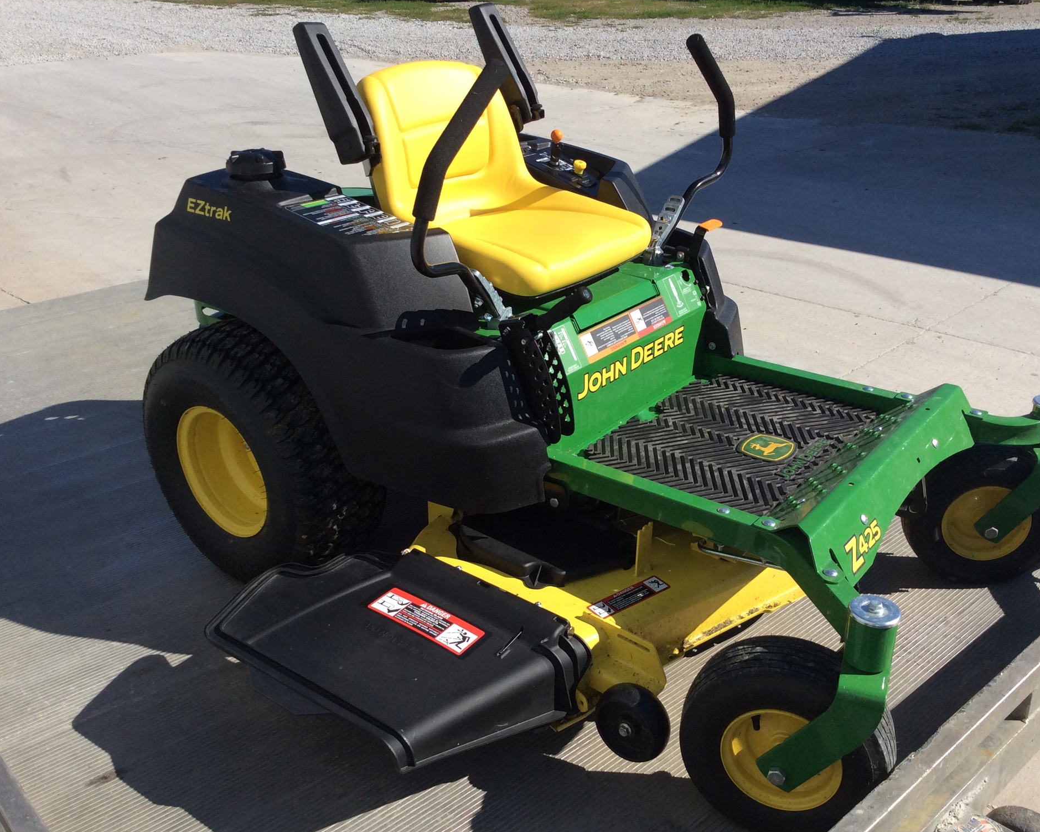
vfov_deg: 43.4
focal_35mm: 34
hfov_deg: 52.8
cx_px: 565
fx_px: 1046
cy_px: 418
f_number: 2.4
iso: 32
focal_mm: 3.3
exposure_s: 1/1506
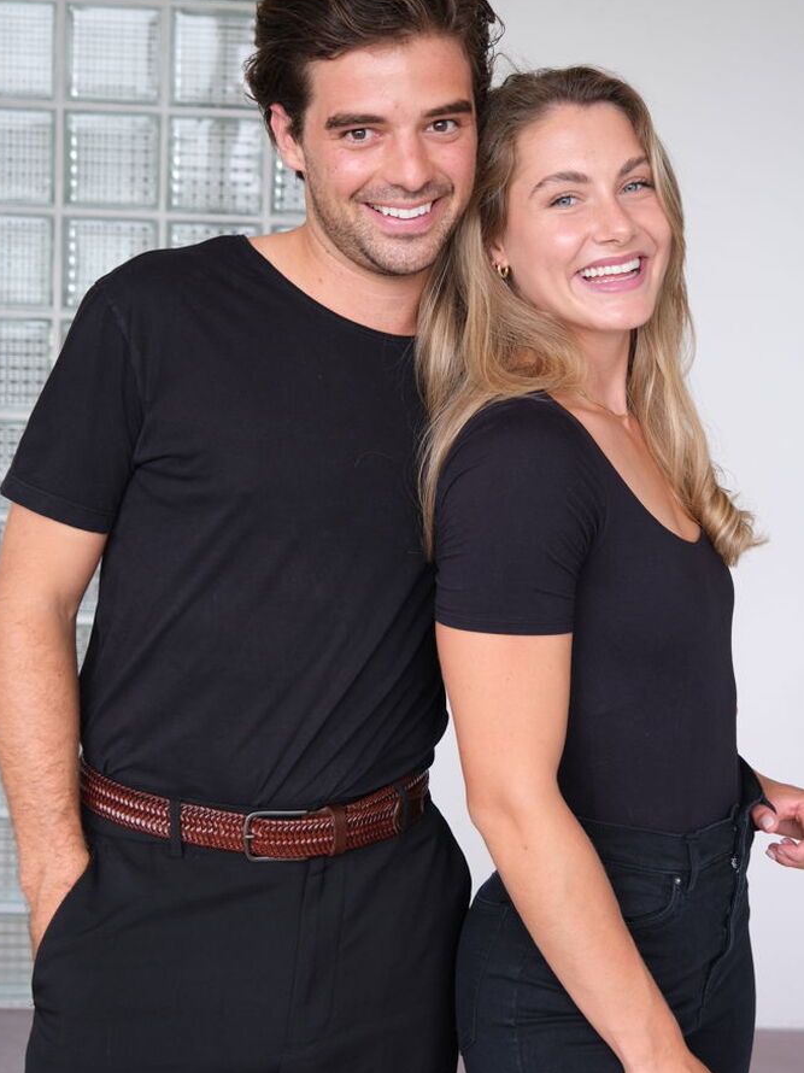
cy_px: 463
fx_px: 1735
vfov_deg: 34.3
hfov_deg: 26.1
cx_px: 397
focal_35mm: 56
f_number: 4
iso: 250
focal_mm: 34.2
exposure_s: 1/52
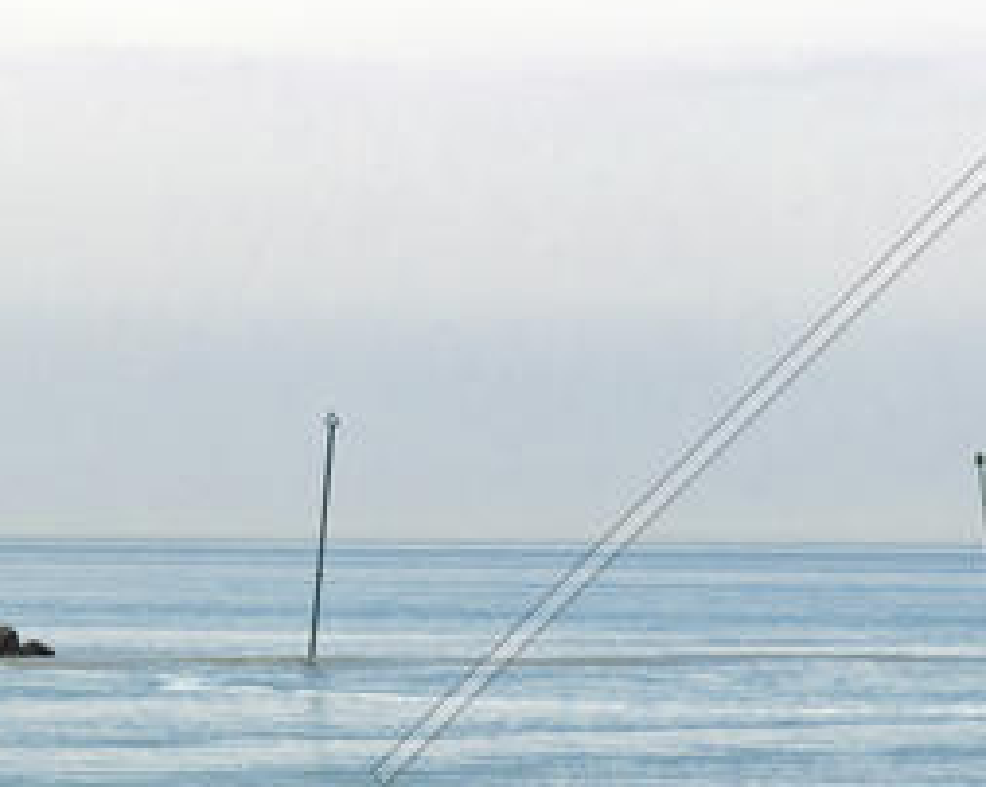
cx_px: 171
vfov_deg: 5.5
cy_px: 982
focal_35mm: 282
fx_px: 8223
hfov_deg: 6.9
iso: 100
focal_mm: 58
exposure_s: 1/250
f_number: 5.6
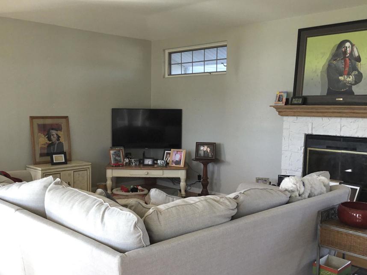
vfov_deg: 38.6
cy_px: 142
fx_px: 392
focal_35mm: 37
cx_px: 164
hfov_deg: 50.1
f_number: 2.4
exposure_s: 1/120
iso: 50
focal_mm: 3.3
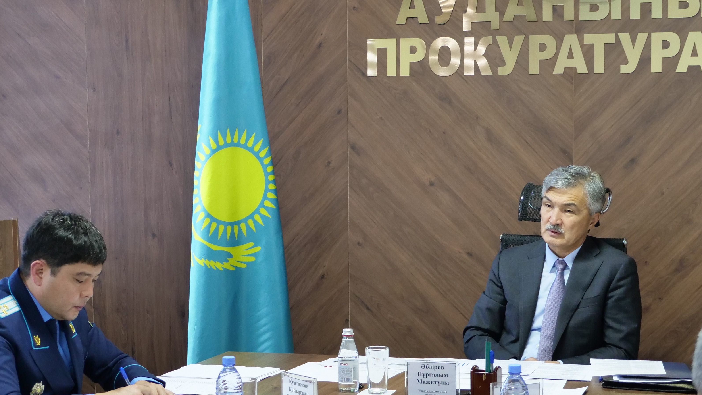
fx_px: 1657
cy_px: 257
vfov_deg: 13.6
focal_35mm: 89
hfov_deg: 23.9
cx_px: 314
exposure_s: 1/100
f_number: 2.8
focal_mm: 25
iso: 800
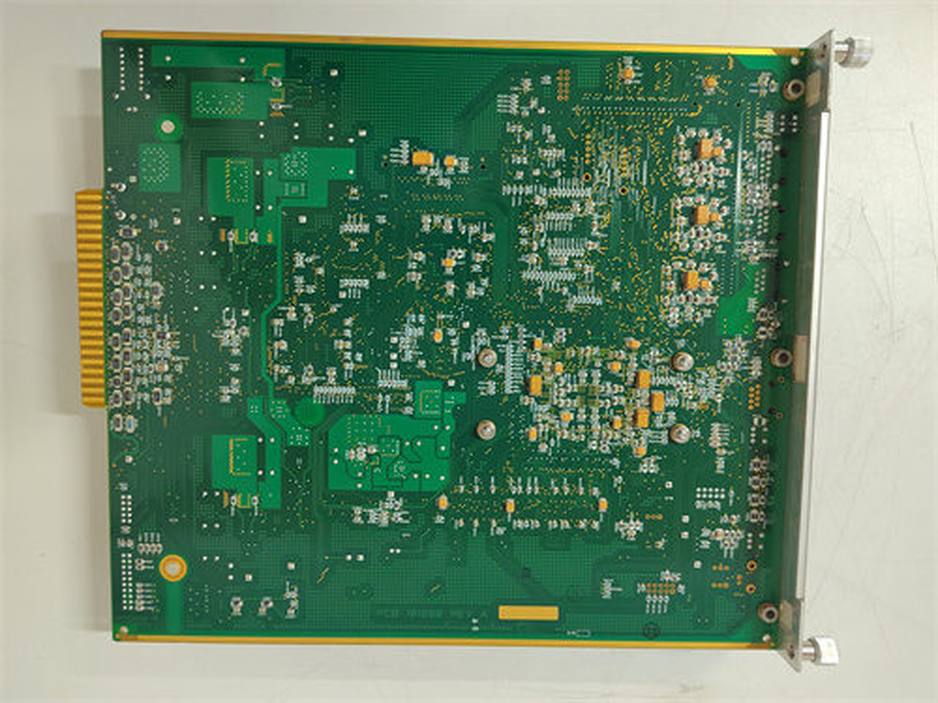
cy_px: 352
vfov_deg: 58.9
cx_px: 469
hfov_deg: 73.9
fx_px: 623
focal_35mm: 23
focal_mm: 5.52
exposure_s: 1/50
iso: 1506
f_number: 1.9
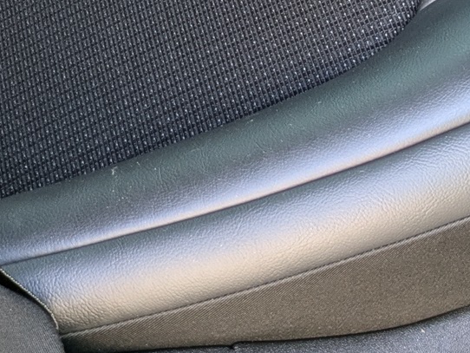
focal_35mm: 118
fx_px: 1603
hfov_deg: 16.5
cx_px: 402
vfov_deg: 11.3
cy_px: -376
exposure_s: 1/50
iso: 61
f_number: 1.89
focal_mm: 5.43
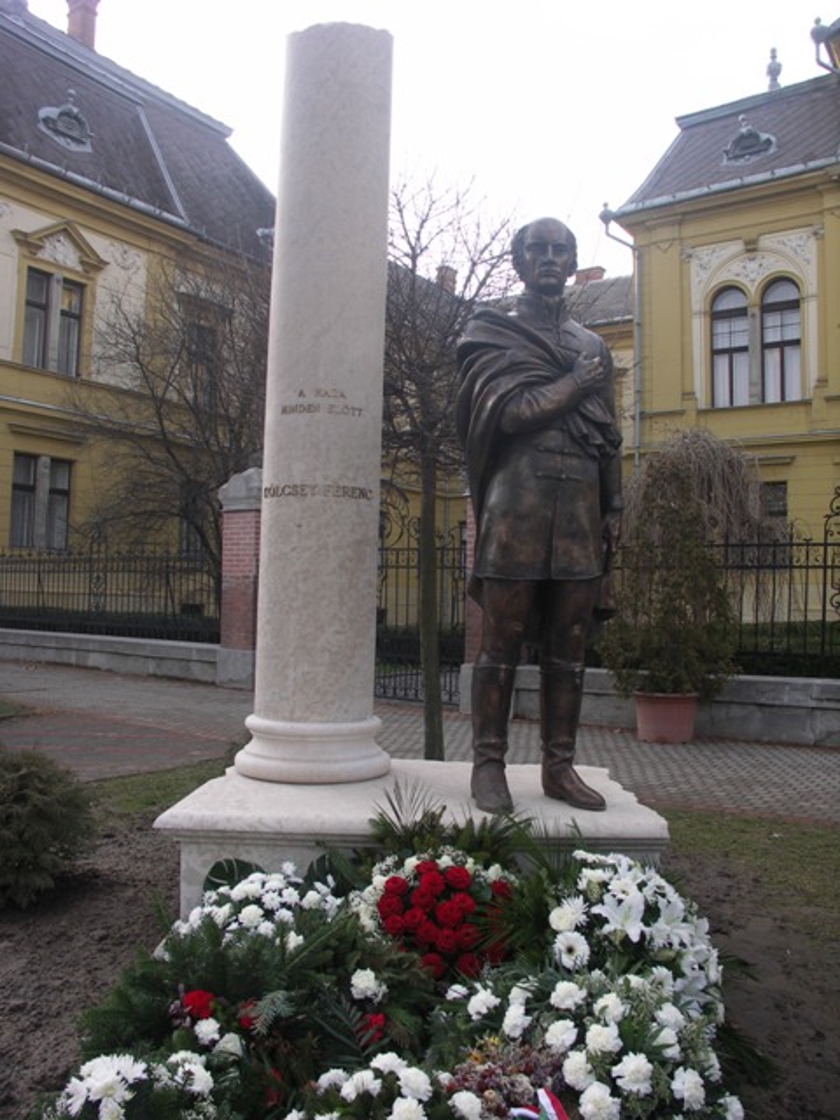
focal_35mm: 28
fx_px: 906
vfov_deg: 63.4
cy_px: 560
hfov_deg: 49.7
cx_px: 420
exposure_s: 1/160
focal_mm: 7.3
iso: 50
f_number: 4.5
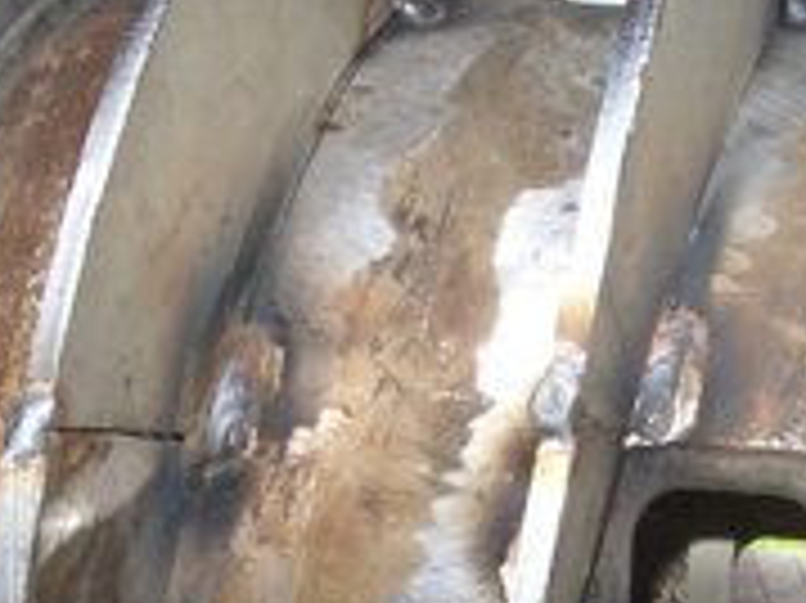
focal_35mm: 85
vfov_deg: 16.9
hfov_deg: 22.8
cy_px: 621
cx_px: 617
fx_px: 1978
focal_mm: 7.8
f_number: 7.4
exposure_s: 1/30
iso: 50
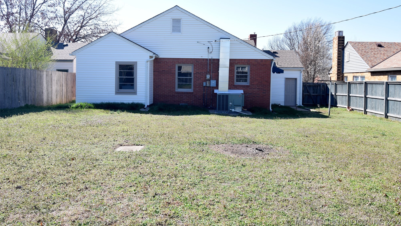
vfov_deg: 36.6
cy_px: 92
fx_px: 340
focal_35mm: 32
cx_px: 204
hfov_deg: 61.0
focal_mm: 20
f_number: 8
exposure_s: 1/250
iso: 200
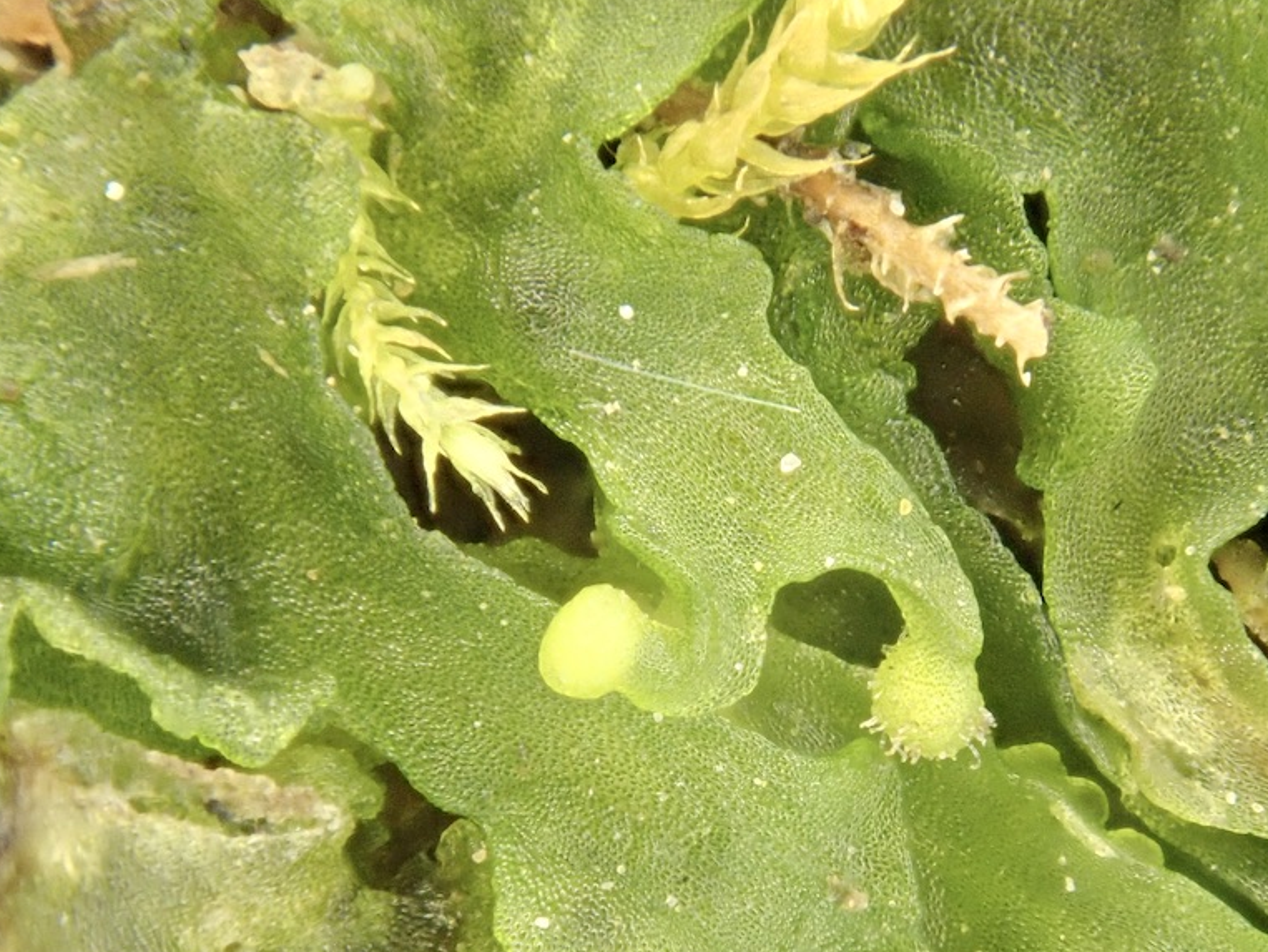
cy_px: 611
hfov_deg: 15.0
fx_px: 4801
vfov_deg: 11.3
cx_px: 808
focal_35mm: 131
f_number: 6.3
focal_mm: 18
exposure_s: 1/13
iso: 1000
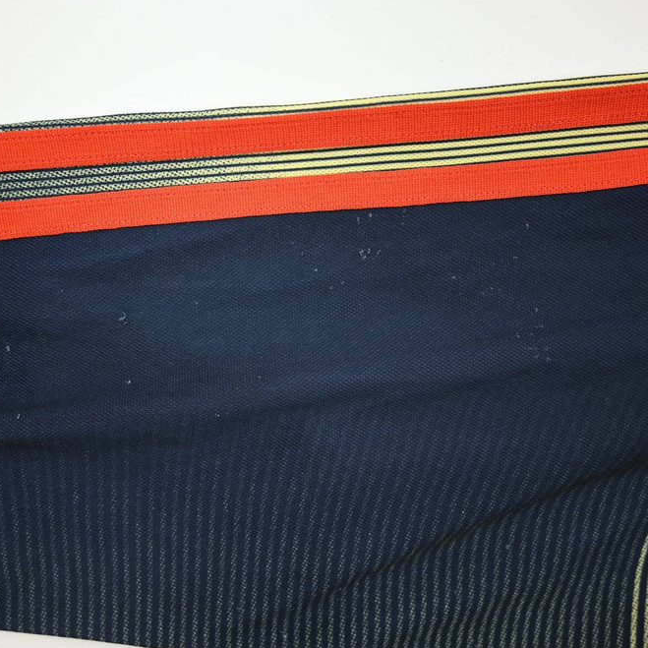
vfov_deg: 52.5
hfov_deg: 52.3
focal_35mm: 31
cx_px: 275
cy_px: 325
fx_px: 657
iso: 200
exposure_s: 1/125
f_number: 4.8
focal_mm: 24
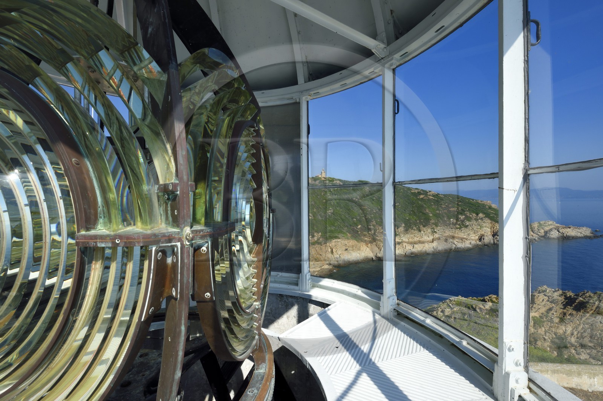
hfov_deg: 100.4
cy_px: 200
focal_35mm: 15
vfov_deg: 77.2
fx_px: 251
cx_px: 302
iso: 200
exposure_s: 1/160
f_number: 18
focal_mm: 15
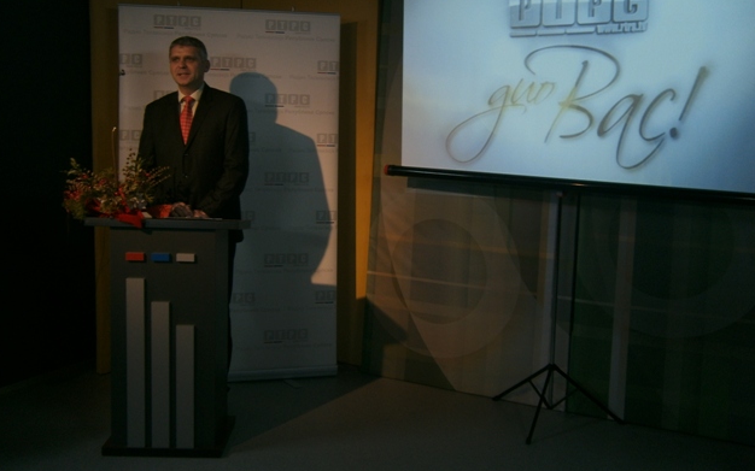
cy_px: 195
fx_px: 802
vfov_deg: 32.7
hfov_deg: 50.4
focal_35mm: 39
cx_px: 370
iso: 80
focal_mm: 6.4
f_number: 3.1
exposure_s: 1/40
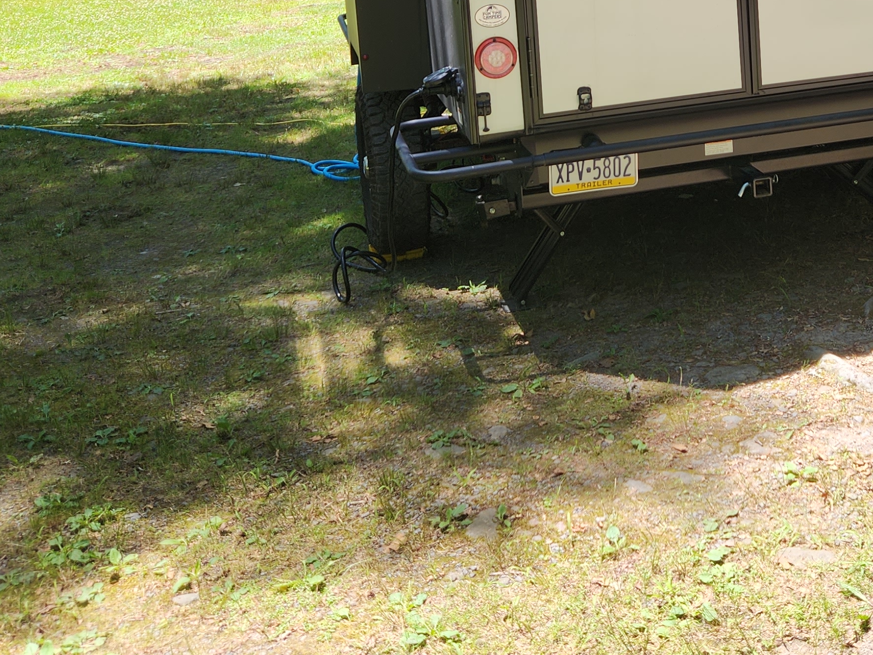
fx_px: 1312
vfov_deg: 26.0
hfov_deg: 35.7
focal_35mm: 52
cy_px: -56
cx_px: 686
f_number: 1.8
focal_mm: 5.4
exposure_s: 1/450
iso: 20
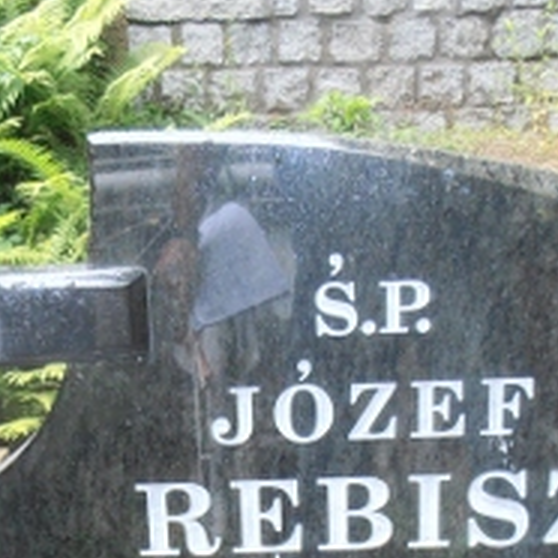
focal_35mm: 73
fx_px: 1331
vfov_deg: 22.2
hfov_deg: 23.7
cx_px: 249
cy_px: 636
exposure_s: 1/30
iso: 125
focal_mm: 4.2
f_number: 3
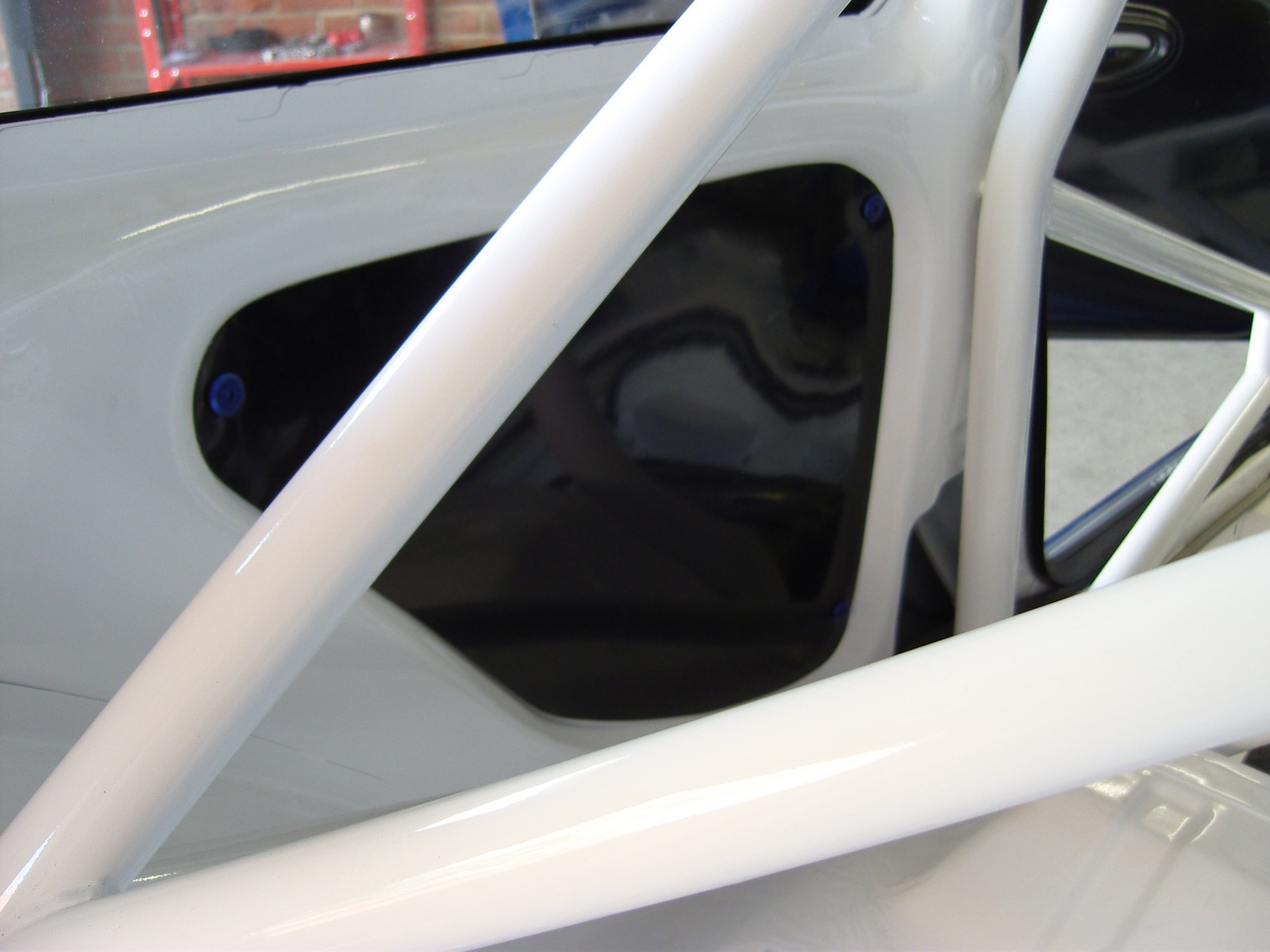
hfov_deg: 54.0
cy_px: 476
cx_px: 635
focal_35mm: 34
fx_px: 1247
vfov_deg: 41.8
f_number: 2.8
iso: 125
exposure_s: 1/40
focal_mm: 7.3
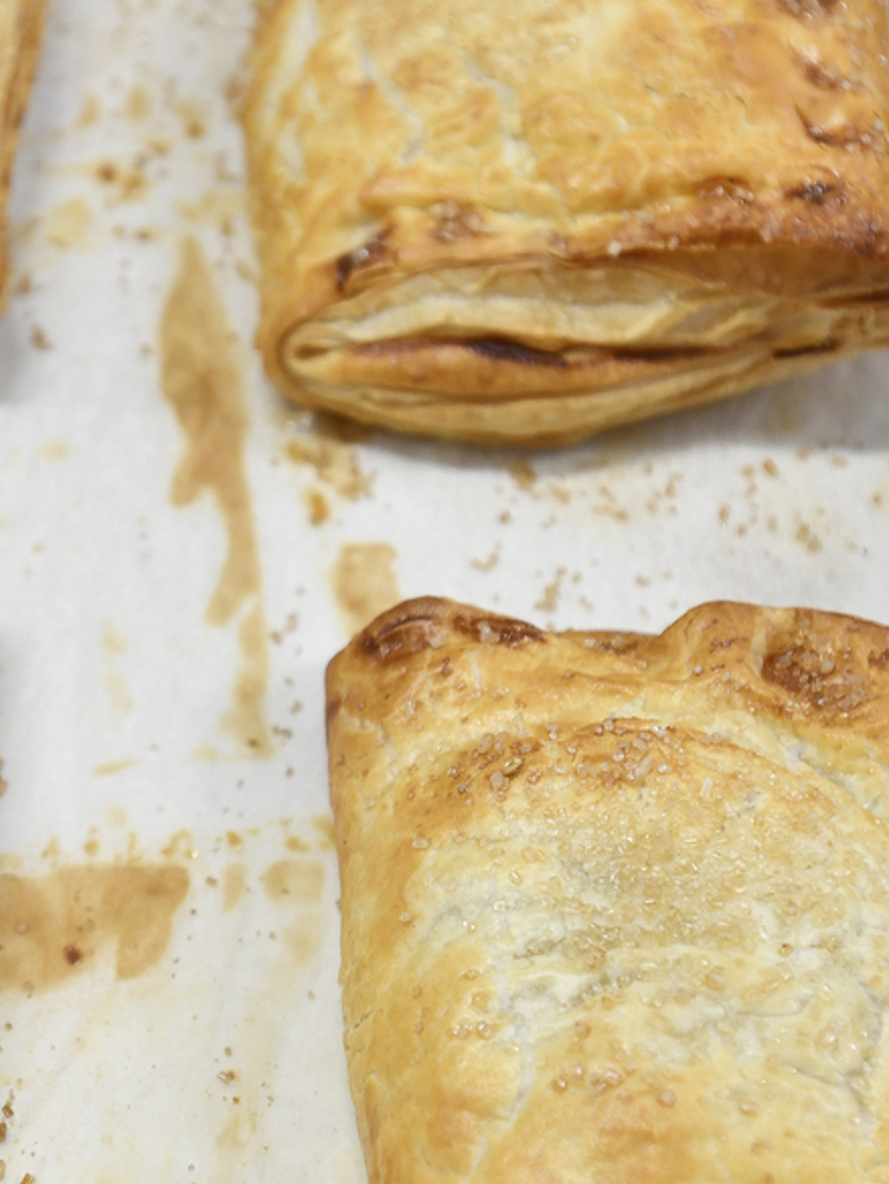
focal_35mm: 74
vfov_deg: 26.3
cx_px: 164
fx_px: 2533
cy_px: 599
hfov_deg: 19.7
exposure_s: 1/80
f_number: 4.5
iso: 640
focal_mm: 30
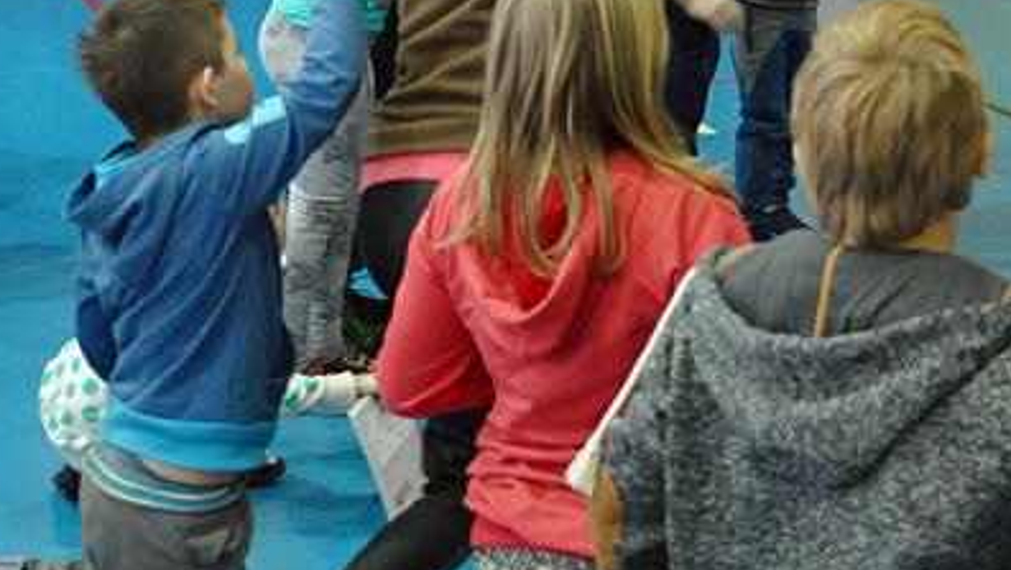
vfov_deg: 11.8
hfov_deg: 21.0
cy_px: -45
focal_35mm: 101
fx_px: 2708
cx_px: 758
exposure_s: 1/60
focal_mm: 30
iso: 3200
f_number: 4.5
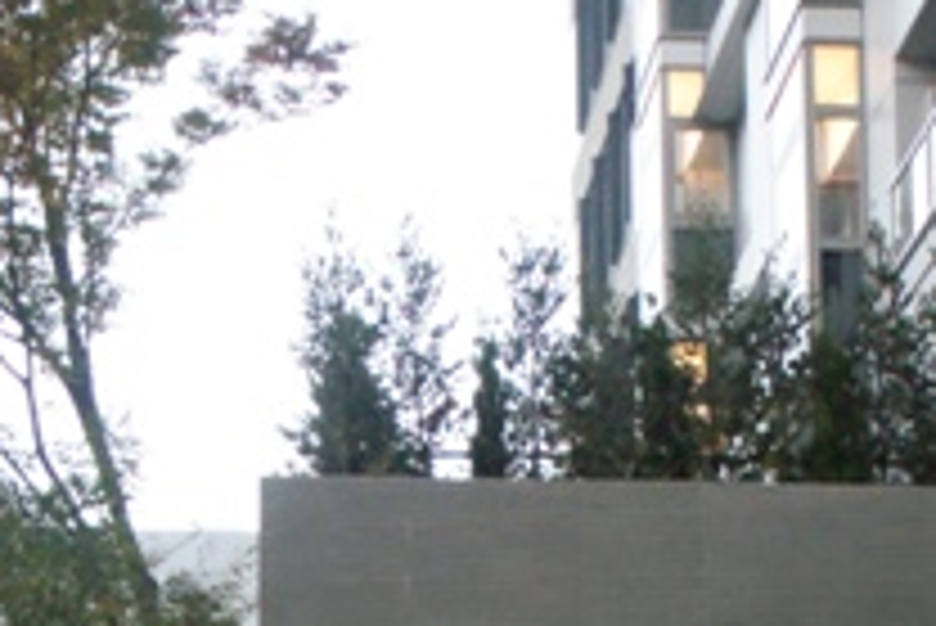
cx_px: 292
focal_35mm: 104
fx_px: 2706
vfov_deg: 12.2
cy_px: 1099
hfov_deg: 19.5
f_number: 5.6
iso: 1600
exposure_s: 1/60
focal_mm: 18
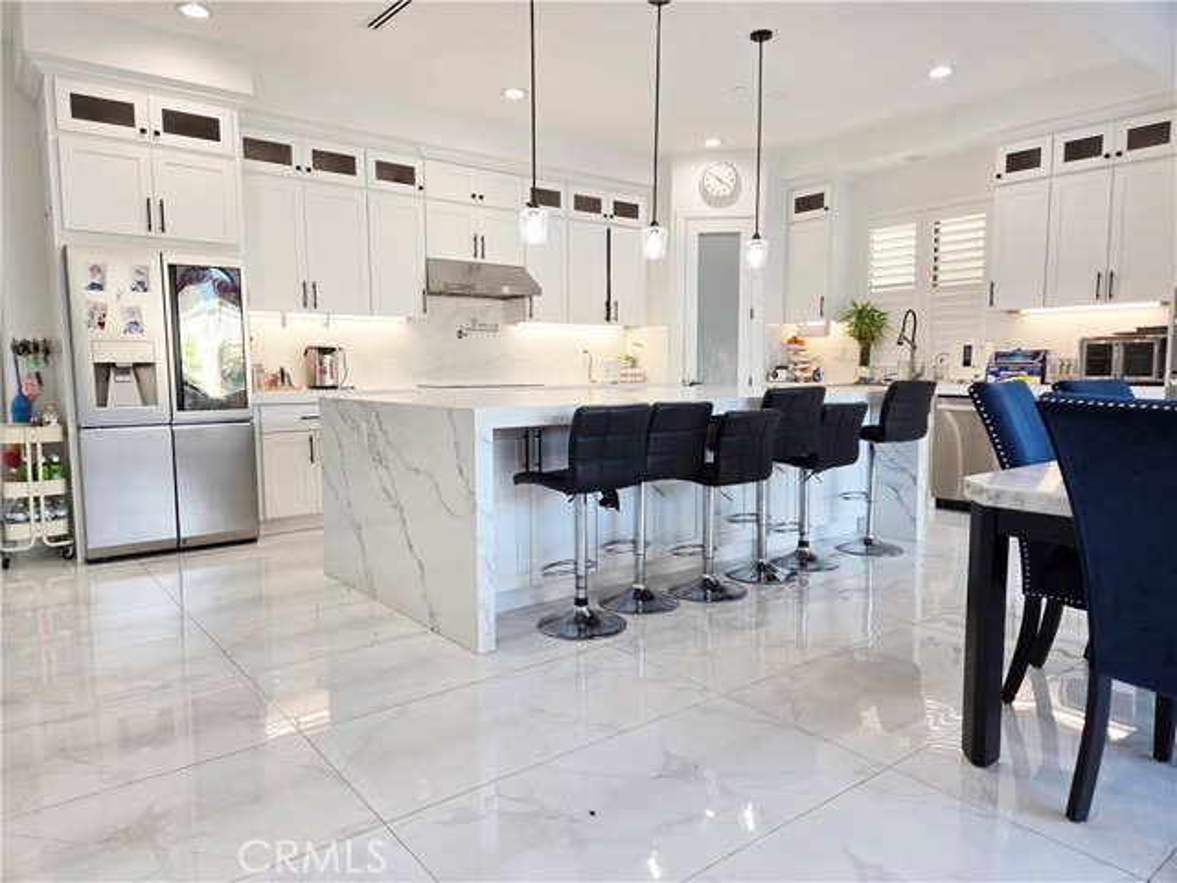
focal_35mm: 23
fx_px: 782
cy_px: 442
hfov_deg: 73.9
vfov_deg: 58.9
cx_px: 588
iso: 40
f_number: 1.8
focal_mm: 5.4
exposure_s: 1/120
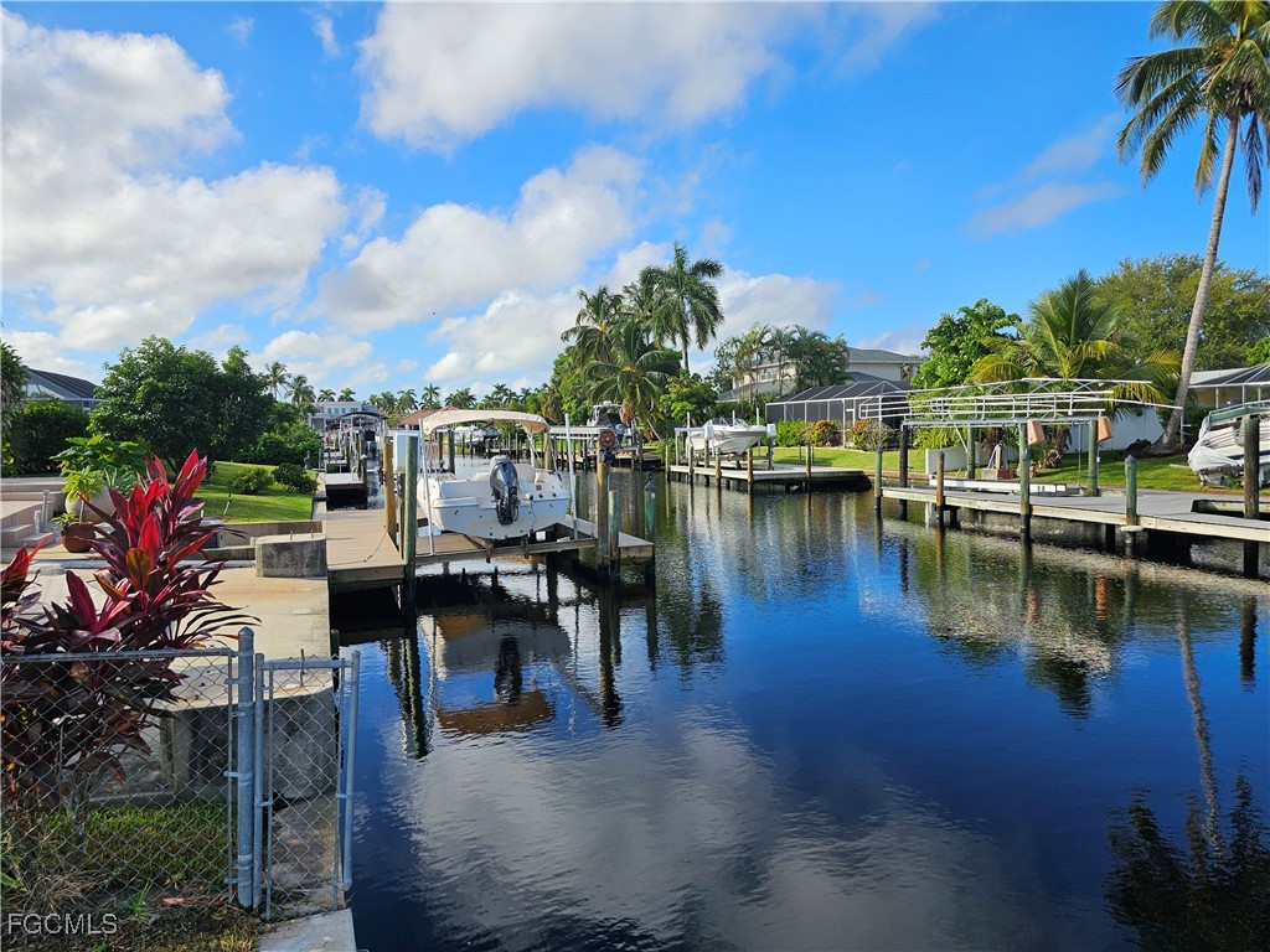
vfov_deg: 58.9
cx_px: 635
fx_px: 844
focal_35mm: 23
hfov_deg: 73.9
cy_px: 476
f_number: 1.7
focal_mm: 6.3
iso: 10
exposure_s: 1/588
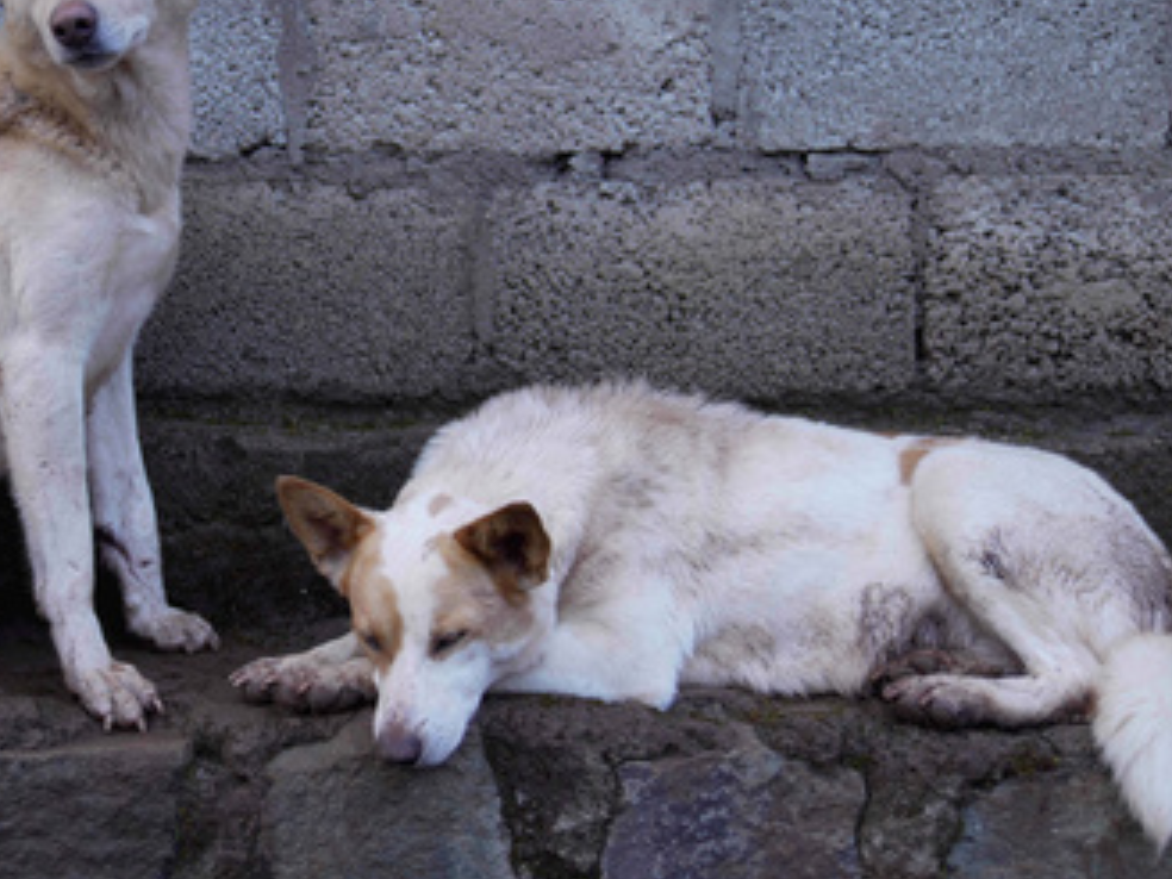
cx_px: 261
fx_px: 1625
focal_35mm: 48
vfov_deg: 30.2
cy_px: 388
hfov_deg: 38.4
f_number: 2.8
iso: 320
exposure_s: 1/160
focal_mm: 32
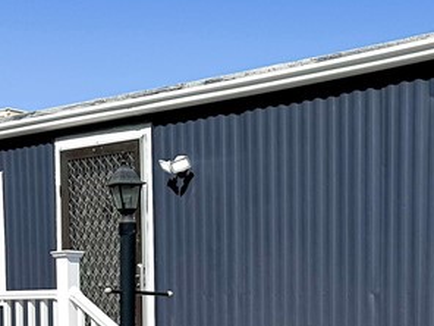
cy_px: 360
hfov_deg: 23.4
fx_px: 1041
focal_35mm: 83
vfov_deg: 17.2
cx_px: 293
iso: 80
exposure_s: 1/10800
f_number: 1.8
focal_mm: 6.86
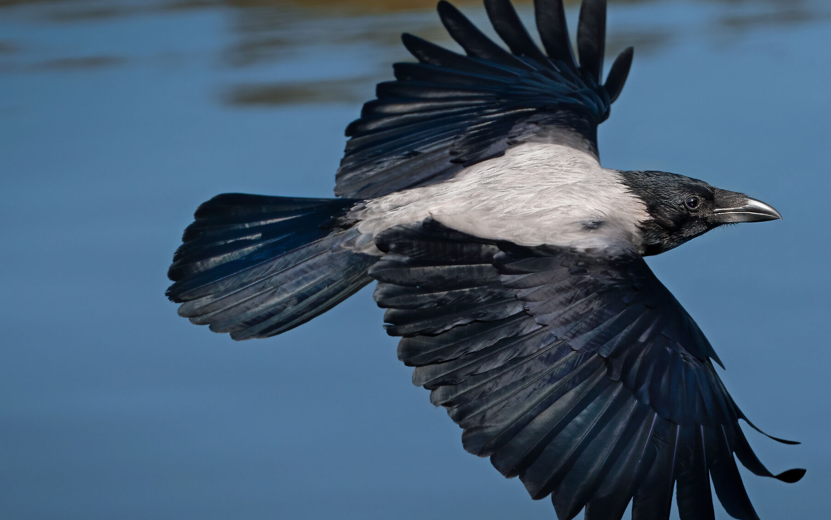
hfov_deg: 4.5
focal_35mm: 470
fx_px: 10645
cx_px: 548
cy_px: 286
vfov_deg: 2.8
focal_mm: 232
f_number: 8
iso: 800
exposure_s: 1/2500
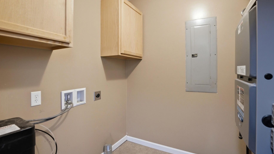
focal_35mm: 17
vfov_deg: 63.8
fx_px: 124
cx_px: 140
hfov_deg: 95.9
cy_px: 70
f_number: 4
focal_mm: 10
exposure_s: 1/30
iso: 100
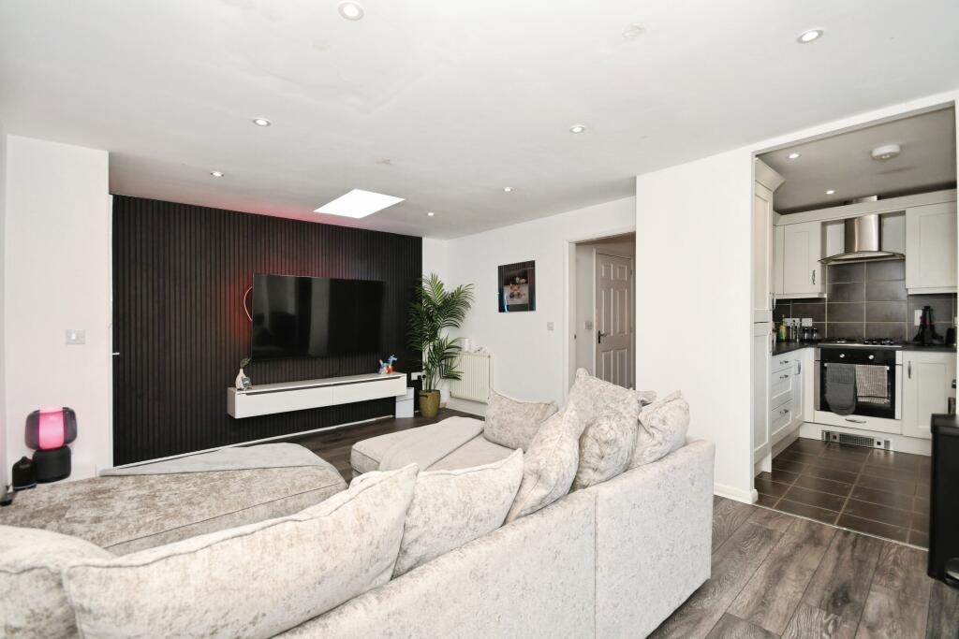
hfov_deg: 100.4
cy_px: 320
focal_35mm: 15
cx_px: 480
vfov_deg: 77.3
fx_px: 400
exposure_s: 1/60
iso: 400
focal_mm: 10
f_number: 8
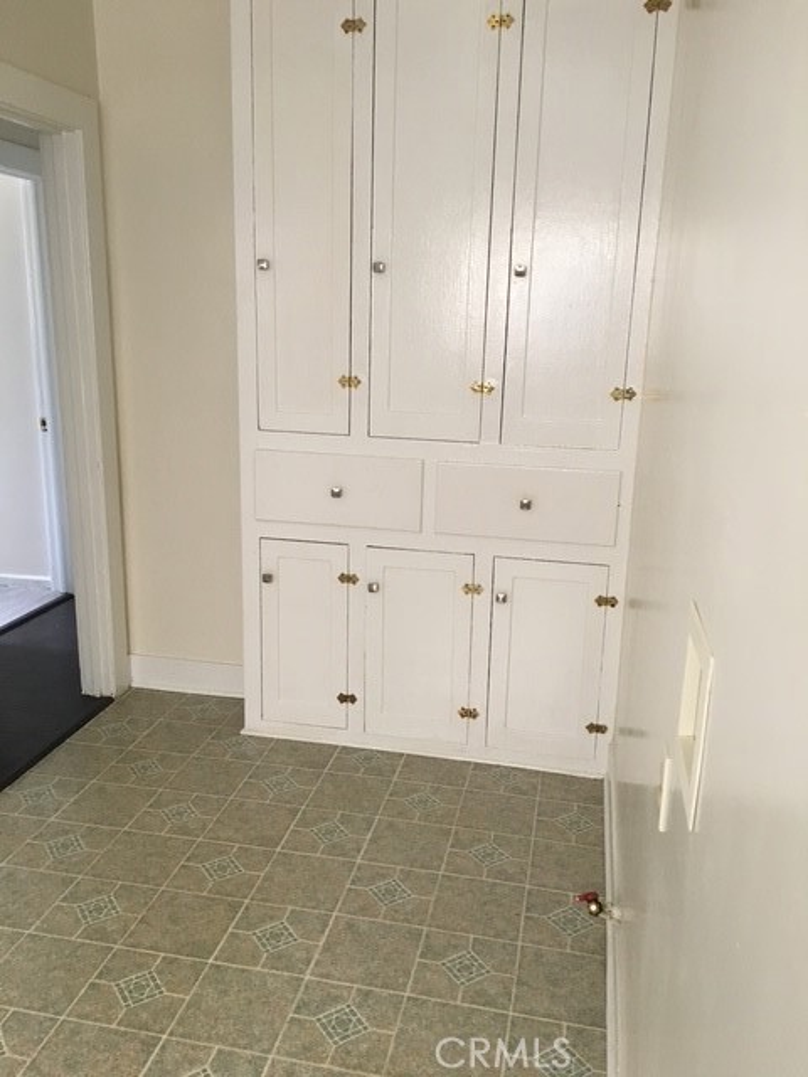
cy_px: 538
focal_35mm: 29
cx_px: 404
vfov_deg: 61.7
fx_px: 903
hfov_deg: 48.2
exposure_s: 1/30
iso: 100
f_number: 2.2
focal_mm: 4.15
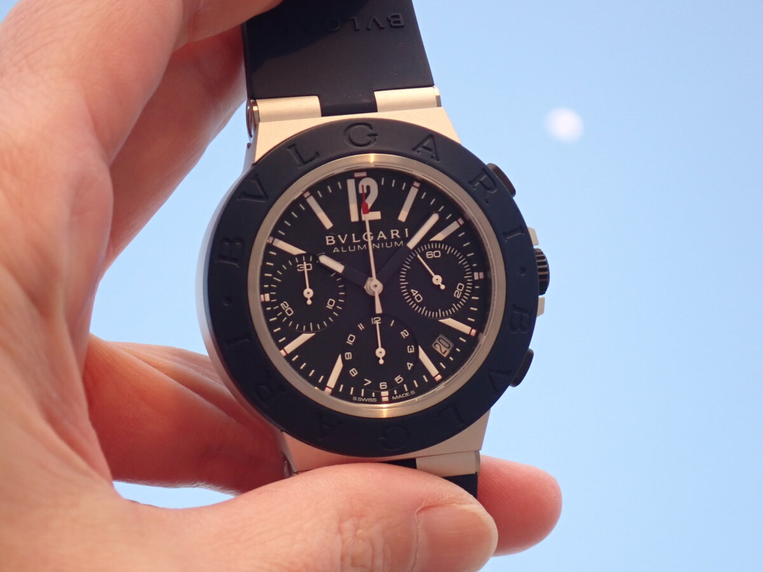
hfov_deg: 19.6
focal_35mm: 100
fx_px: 2204
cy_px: 286
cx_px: 382
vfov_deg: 14.8
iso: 320
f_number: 4.9
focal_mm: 18
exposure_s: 1/100
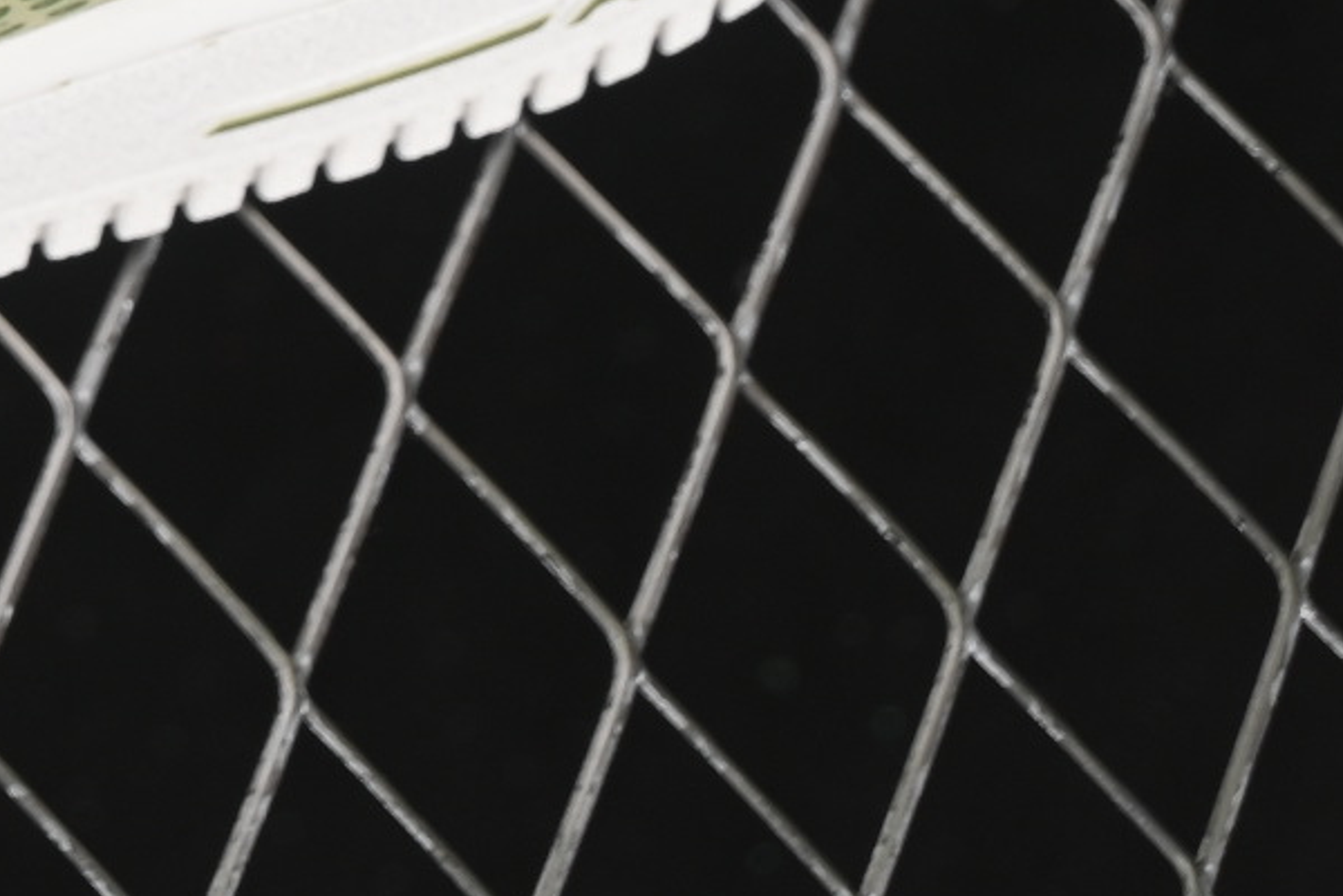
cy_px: -1008
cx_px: -1137
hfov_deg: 5.8
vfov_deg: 3.9
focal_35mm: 348
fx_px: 12981
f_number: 7.1
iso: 160
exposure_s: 1/80
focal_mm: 50
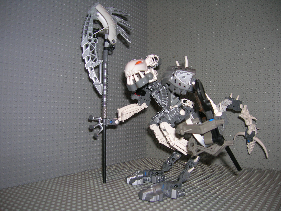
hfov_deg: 54.0
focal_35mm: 34
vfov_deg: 41.8
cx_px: 140
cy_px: 106
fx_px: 276
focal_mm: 5.7
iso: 50
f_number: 2.9
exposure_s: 1/60.1
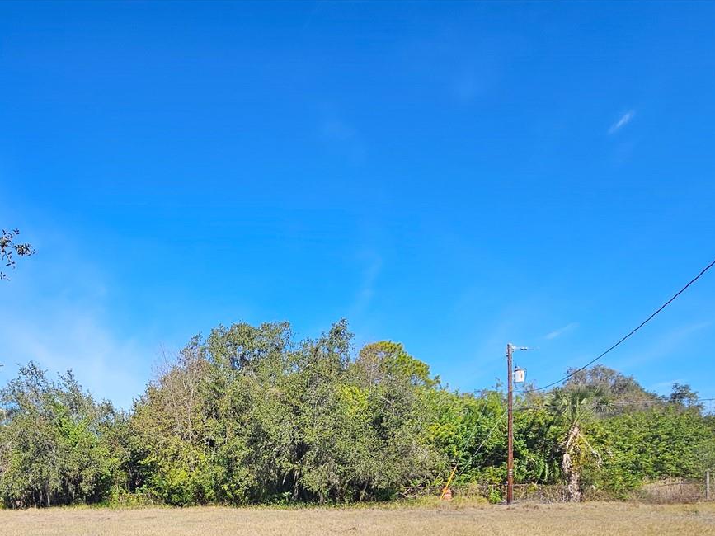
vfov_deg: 49.9
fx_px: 496
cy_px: 491
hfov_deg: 67.3
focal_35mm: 24
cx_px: 184
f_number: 2.2
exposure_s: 1/1672
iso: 50
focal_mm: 2.2
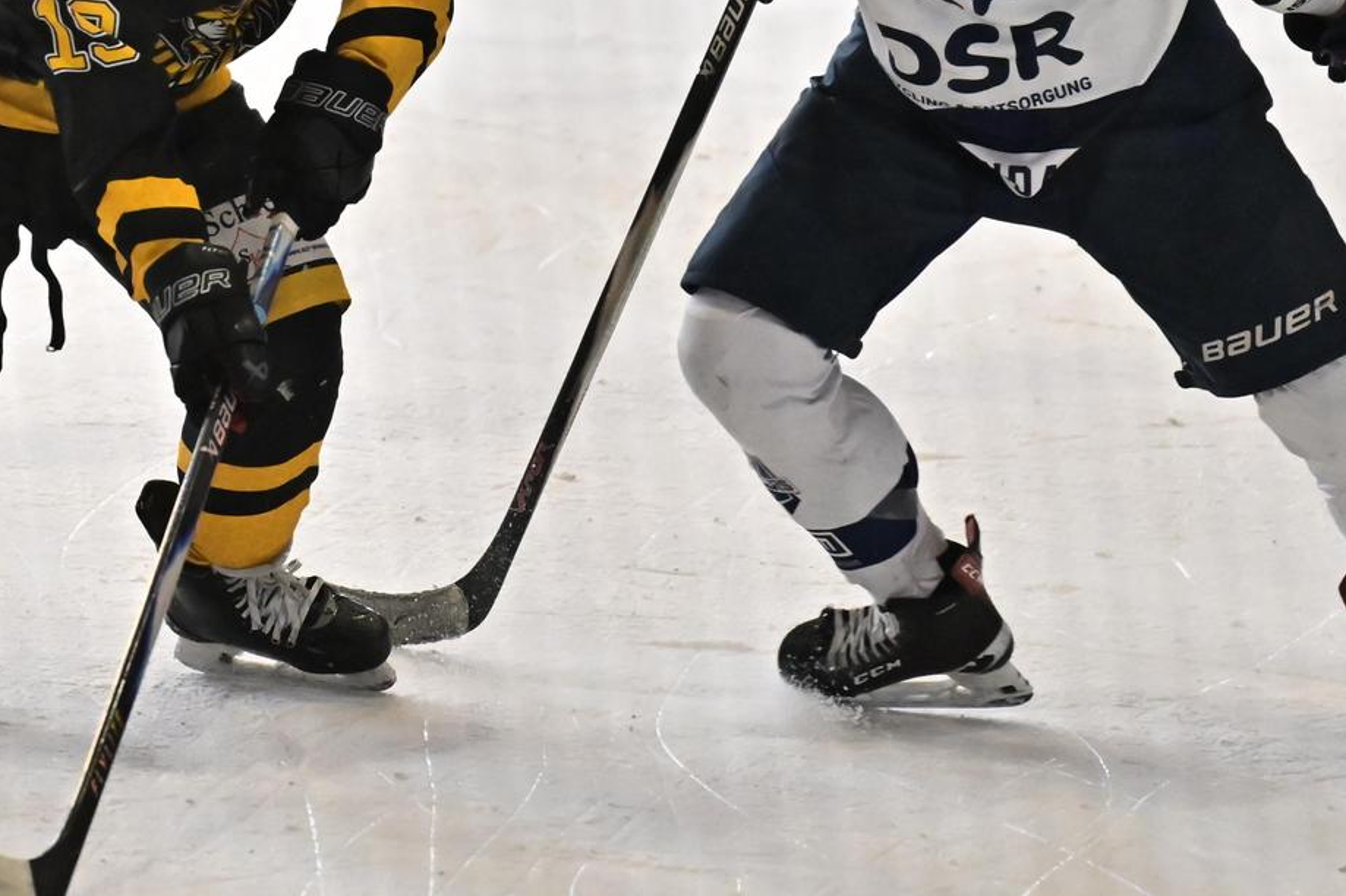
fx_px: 23433
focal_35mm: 627
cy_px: 228
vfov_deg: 2.2
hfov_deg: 3.3
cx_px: 69
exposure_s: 1/800
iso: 3200
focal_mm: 200
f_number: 2.8
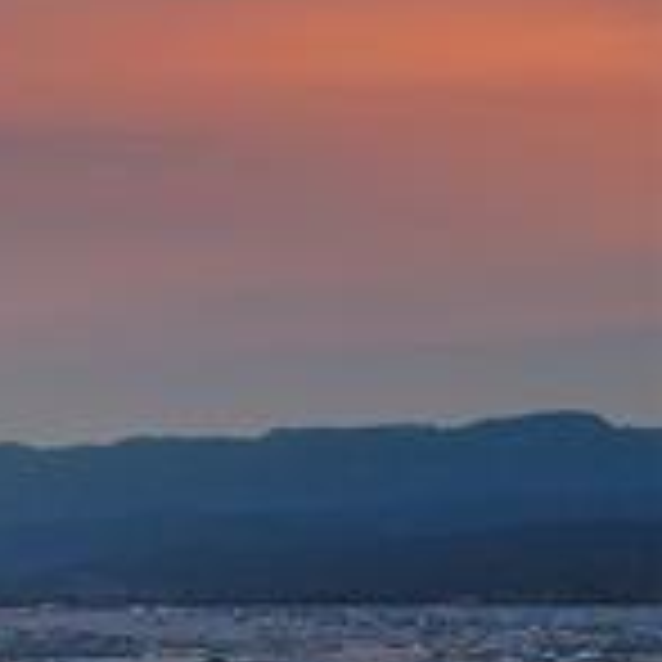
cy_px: 901
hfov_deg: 8.1
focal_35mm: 166
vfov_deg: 10.3
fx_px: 3592
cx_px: -1639
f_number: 3.5
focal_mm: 10.26
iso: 100
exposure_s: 1/25
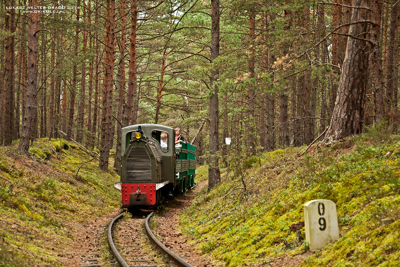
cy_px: 134
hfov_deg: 20.6
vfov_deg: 13.8
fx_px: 1100
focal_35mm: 99
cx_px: 200
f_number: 5.3
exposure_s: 1/100
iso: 640
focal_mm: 66
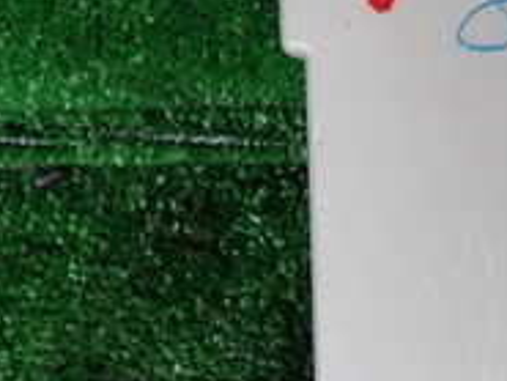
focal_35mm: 81
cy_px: 258
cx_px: 625
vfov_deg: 18.2
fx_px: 1187
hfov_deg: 22.1
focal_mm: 4.5
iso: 100
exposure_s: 1/100
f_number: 2.8
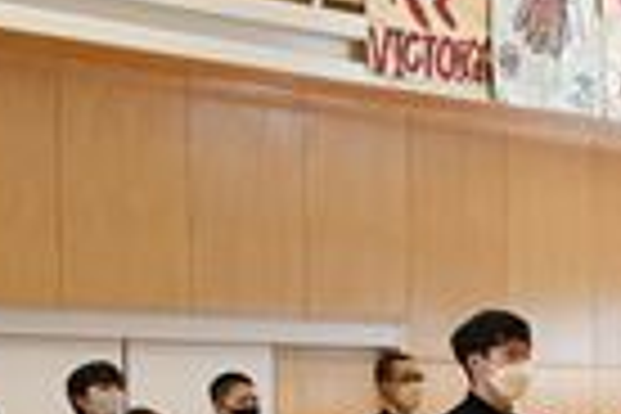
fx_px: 2432
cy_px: 425
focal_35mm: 141
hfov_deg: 13.5
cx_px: 986
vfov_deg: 9.7
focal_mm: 26
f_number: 5
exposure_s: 1/100
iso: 1000
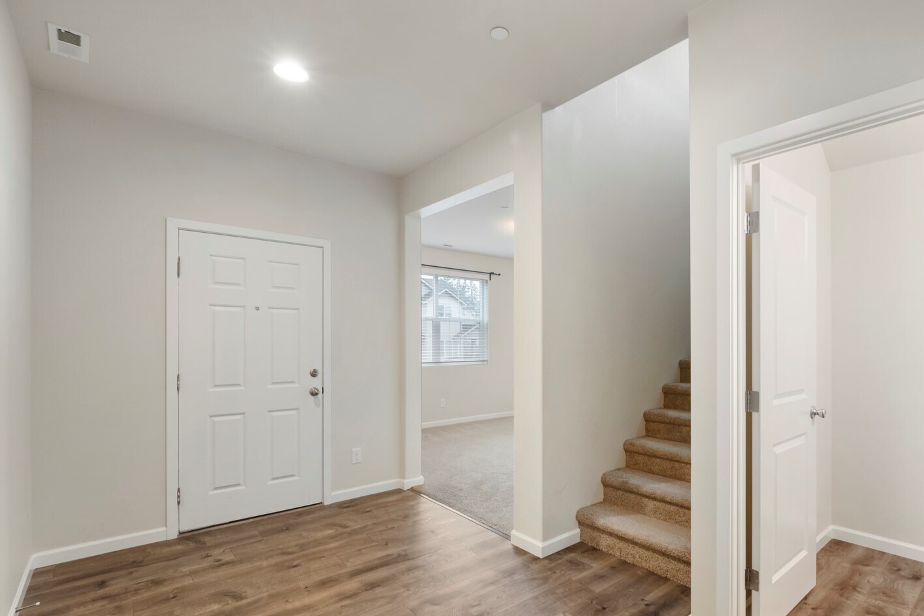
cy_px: 343
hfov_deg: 89.2
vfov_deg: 67.1
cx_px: 538
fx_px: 462
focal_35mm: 18
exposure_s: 1/13
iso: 400
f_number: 9
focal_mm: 10
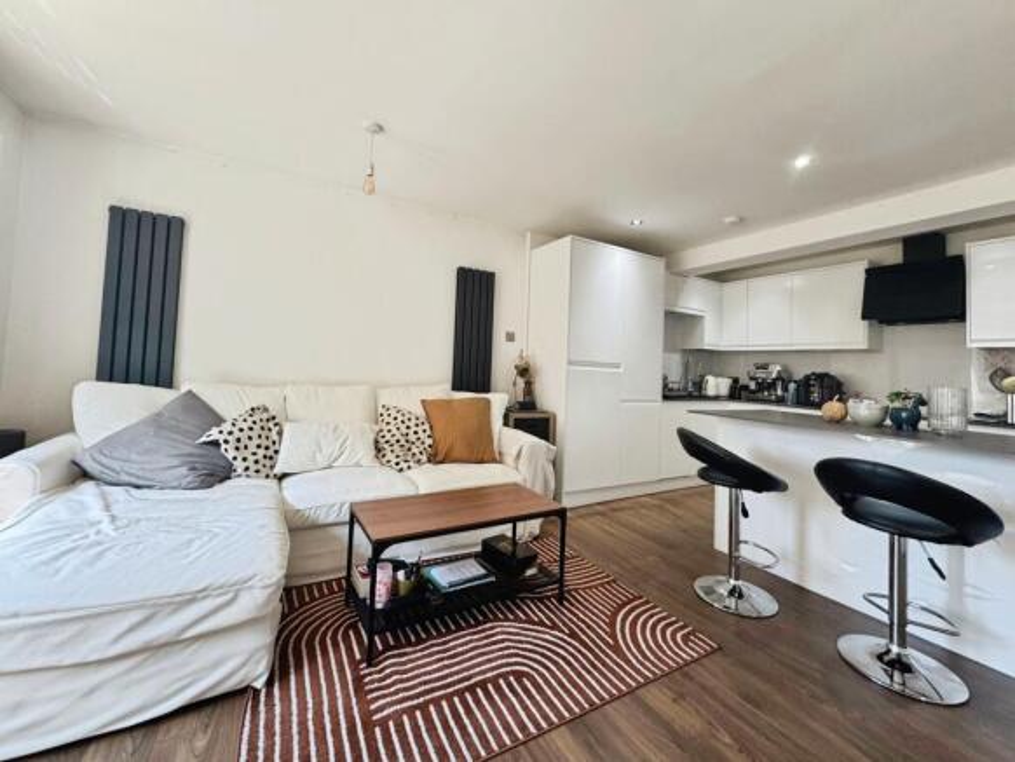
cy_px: 381
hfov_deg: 102.0
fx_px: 411
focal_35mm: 14
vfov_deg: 85.7
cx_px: 508
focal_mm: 2.22
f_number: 2.2
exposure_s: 1/100
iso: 200
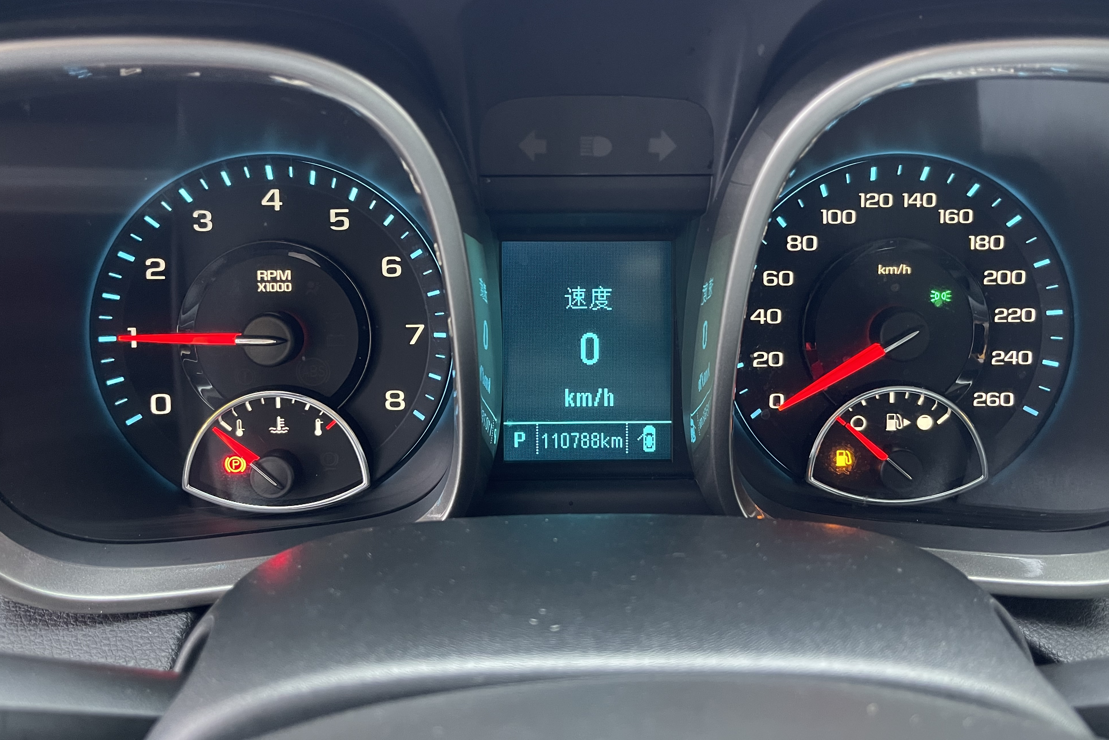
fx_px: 832
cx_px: 572
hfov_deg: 67.4
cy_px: 312
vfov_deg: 47.8
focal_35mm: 27
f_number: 1.6
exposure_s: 1/25
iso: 500
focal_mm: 5.1
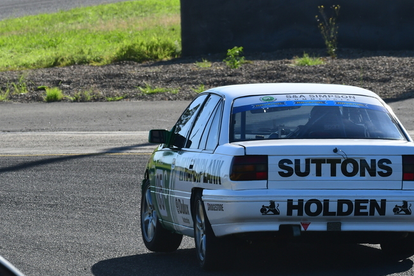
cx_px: 237
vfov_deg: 2.5
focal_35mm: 556
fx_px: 6392
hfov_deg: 3.7
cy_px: 151
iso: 500
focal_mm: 300
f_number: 11
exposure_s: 1/640
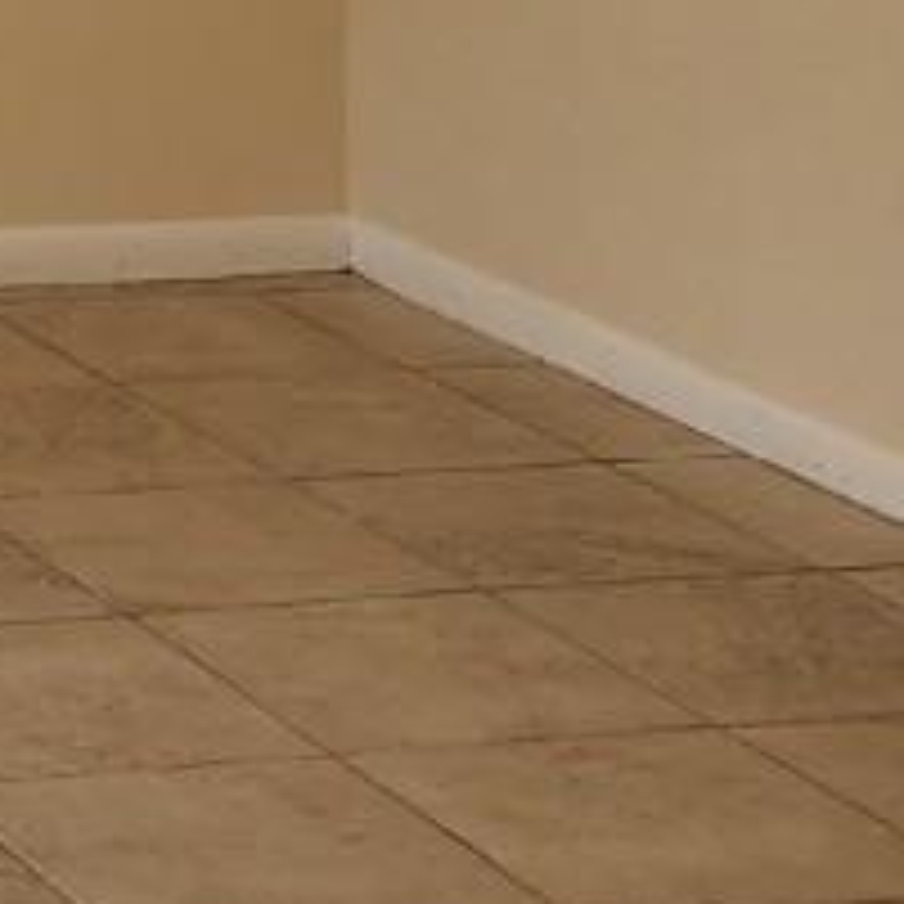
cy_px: -783
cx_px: -895
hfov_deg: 10.9
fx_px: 4314
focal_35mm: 146
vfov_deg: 11.1
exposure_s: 1/180
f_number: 1.8
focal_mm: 6.4
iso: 80
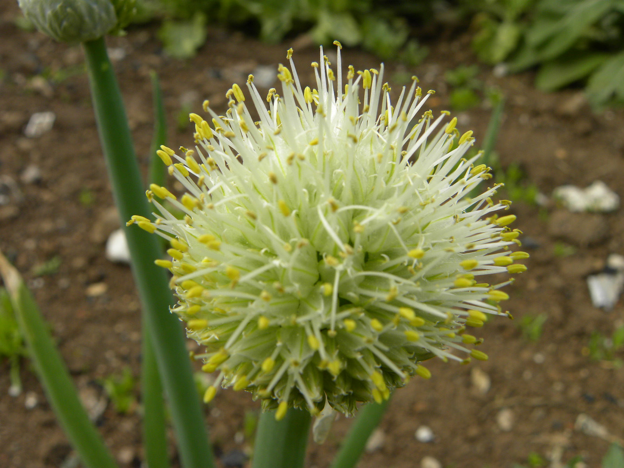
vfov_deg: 48.2
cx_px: 312
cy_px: 234
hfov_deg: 61.7
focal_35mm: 29
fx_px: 523
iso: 64
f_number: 4
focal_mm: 5.2
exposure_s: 1/178
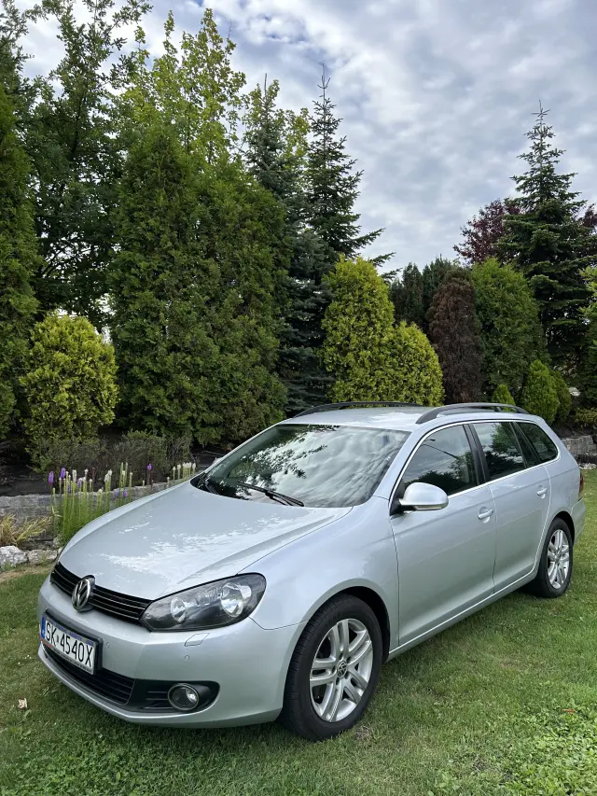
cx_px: 298
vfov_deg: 67.3
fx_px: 598
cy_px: 398
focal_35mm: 26
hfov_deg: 53.1
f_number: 1.5
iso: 50
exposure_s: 1/1431
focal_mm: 5.7
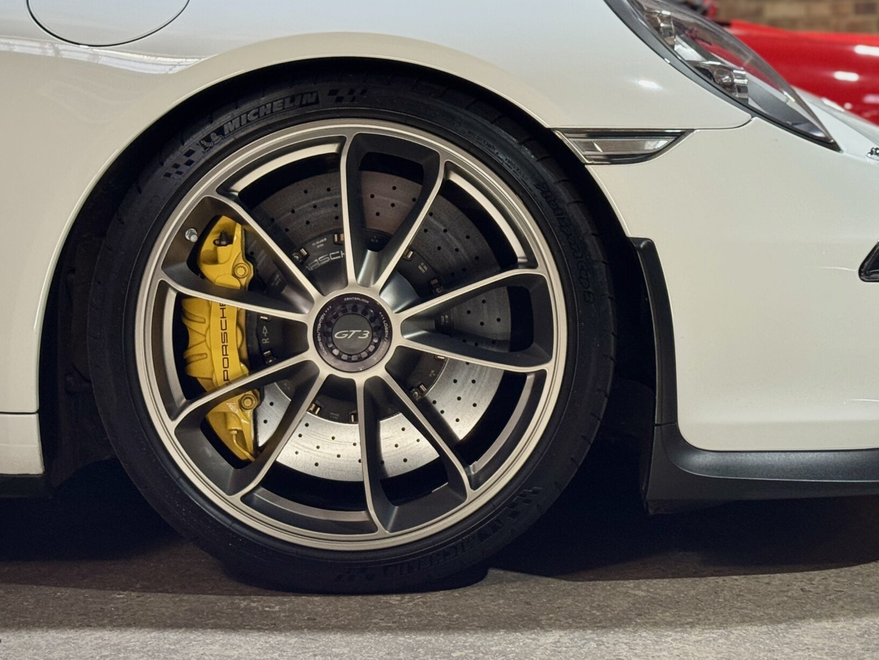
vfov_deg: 19.5
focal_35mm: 75
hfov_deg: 26.0
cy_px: 151
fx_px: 1905
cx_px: 477
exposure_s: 1/60
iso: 160
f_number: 1.78
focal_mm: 6.76
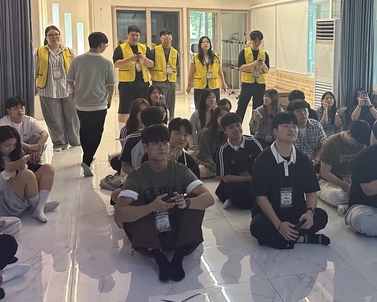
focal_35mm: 46
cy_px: 103
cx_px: 265
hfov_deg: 39.6
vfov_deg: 32.5
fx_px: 513
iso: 200
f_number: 1.78
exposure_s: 1/120
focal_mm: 6.86
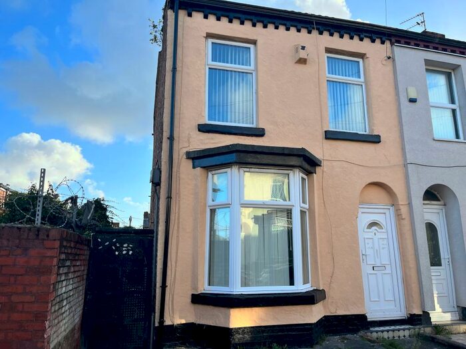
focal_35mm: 26
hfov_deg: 67.3
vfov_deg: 53.1
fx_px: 350
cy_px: 174
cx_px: 233
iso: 50
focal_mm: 5.1
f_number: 1.6
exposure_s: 1/1404
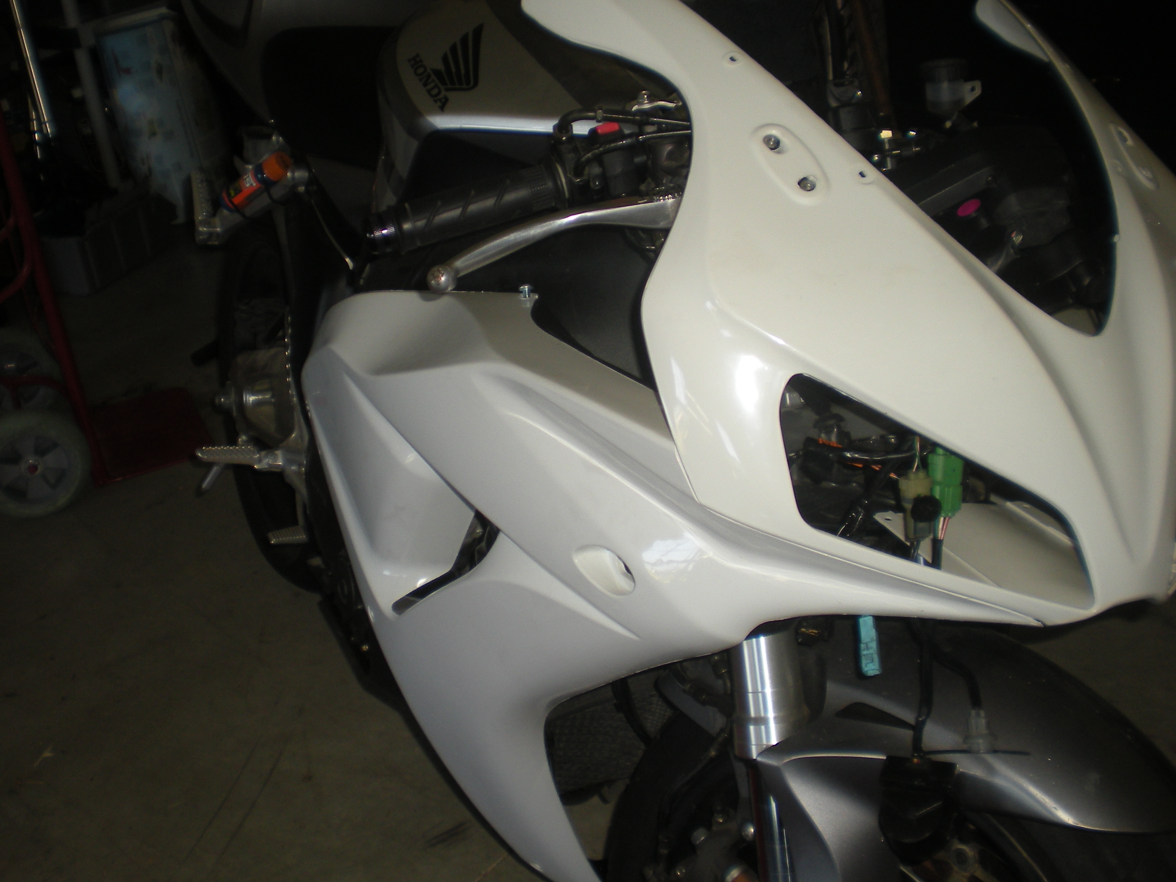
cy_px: 388
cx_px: 588
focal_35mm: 45
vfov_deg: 32.1
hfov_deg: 42.1
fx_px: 1529
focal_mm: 6.3
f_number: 3.1
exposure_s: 1/30
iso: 64
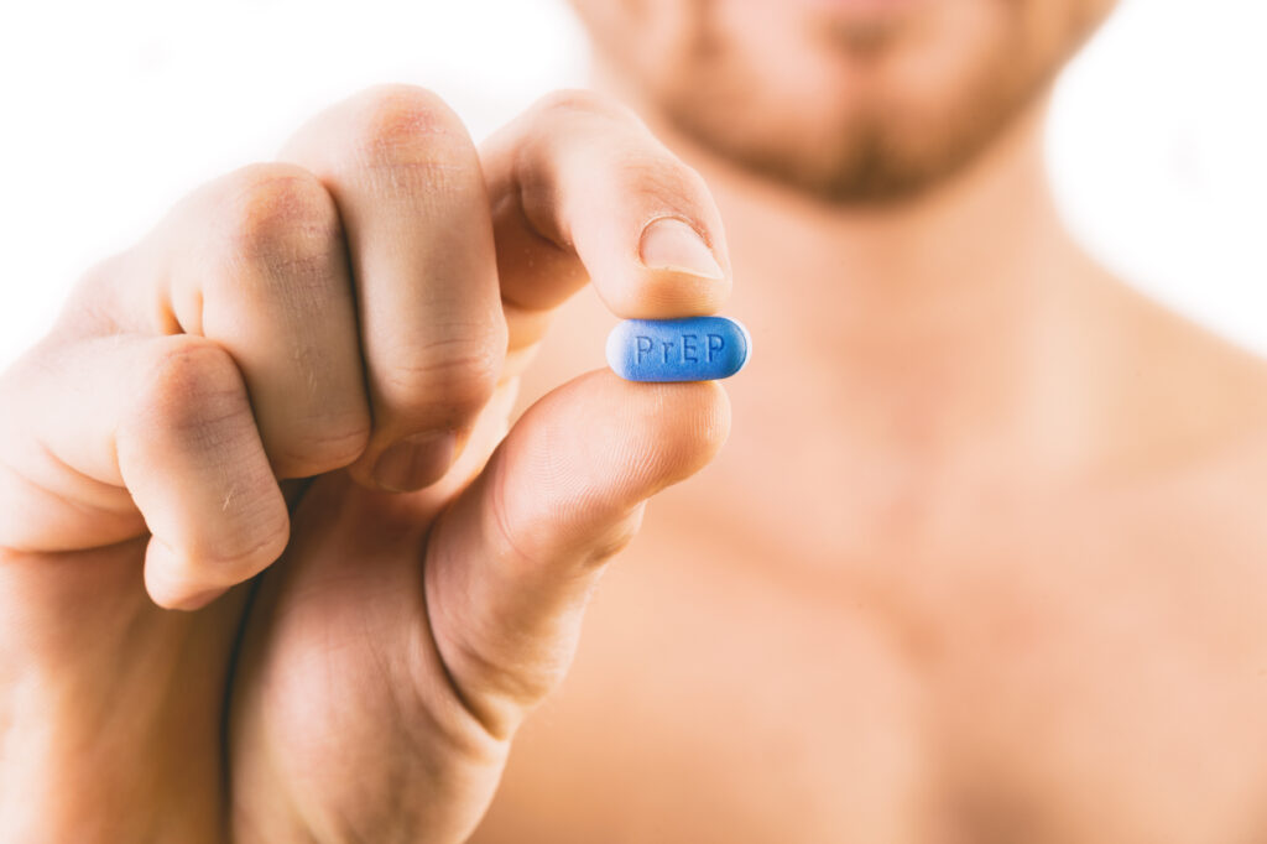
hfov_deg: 6.9
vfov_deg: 4.6
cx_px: 634
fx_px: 10554
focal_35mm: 300
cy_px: 422
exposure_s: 1/125
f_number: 13
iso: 100
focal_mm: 300
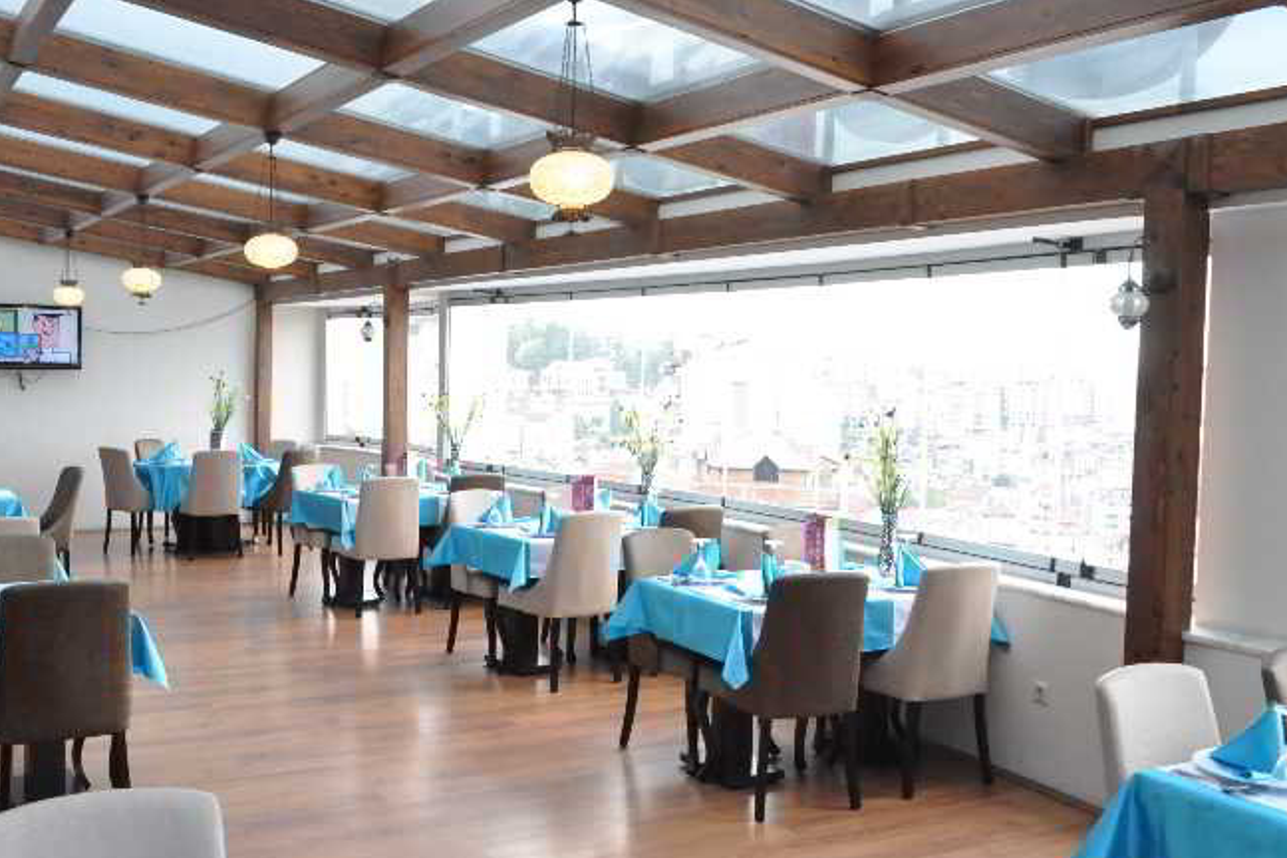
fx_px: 1323
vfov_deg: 35.9
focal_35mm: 37
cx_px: 642
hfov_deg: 51.9
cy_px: 398
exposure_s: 1/250
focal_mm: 20
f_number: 8
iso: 3200
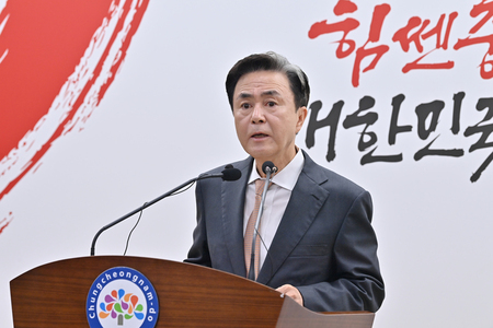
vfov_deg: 7.6
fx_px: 2465
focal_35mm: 180
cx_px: 246
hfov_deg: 11.4
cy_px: 164
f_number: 6.3
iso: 1000
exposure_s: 1/320
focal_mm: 180
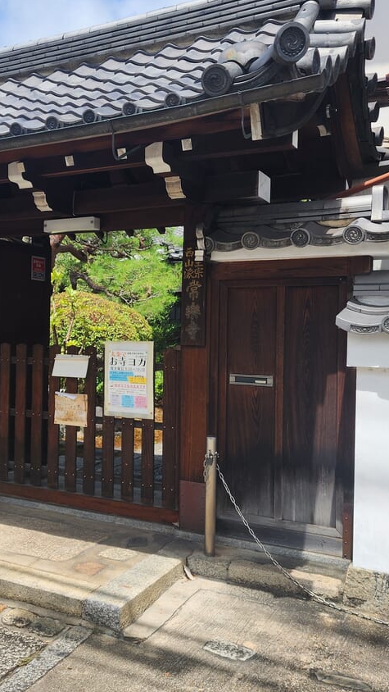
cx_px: 34
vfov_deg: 52.7
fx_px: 697
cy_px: 312
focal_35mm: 38
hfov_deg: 29.8
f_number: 1.8
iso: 12
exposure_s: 1/1011
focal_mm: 6.4
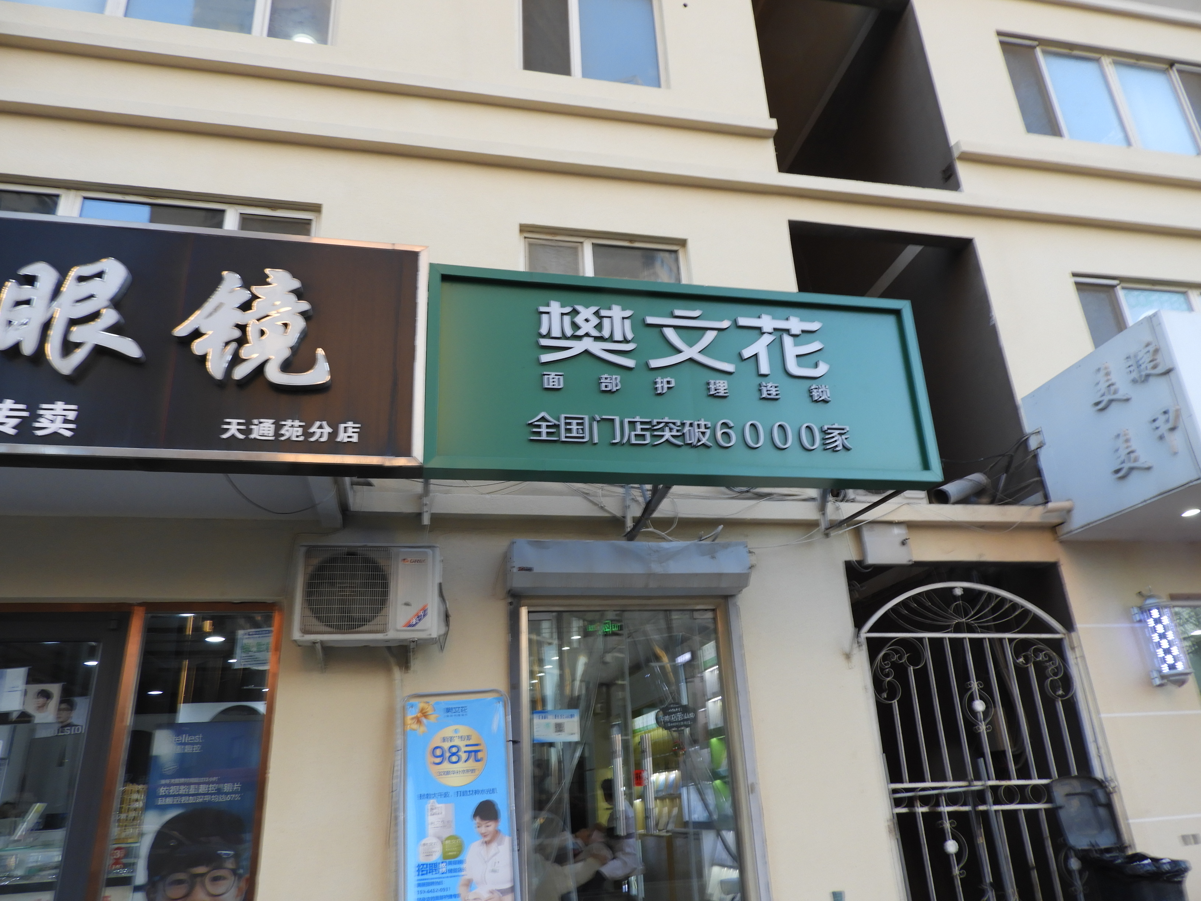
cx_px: 600
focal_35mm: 24
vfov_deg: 56.8
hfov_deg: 71.6
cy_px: 450
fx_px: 833
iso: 100
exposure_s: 1/50
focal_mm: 4.3
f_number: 3.3
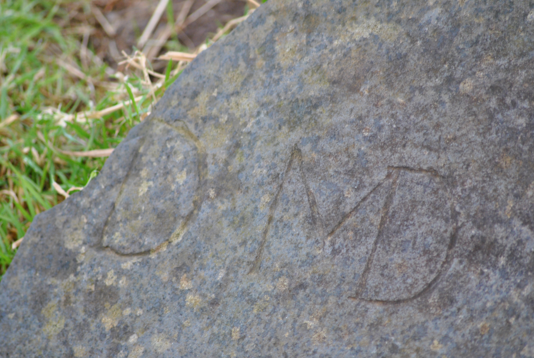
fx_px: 4344
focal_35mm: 292
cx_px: 267
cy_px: 179
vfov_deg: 4.7
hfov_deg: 7.0
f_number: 4.8
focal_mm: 195
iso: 400
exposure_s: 1/40
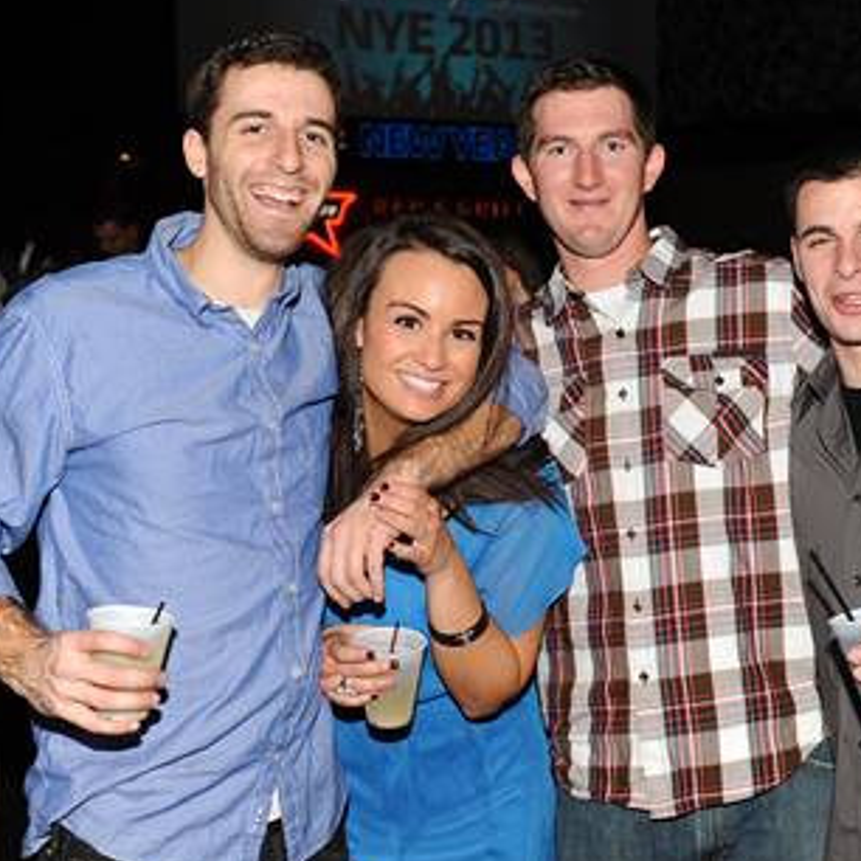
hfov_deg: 28.1
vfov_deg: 28.1
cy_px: 380
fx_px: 1717
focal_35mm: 61
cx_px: 529
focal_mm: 40
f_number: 4.8
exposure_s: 1/250
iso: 1100
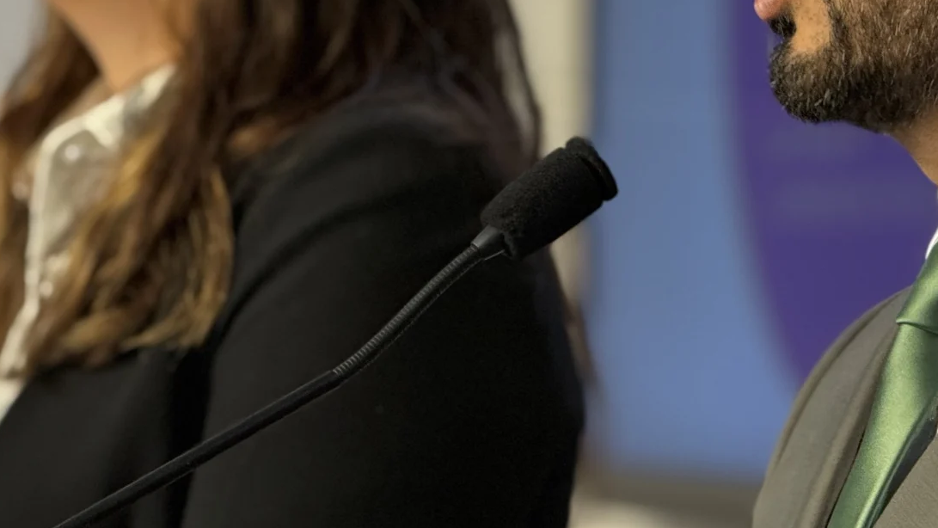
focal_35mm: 230
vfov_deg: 5.3
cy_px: 108
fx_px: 5721
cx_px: 622
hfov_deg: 9.4
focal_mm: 15.66
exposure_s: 1/98
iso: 200
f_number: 2.8
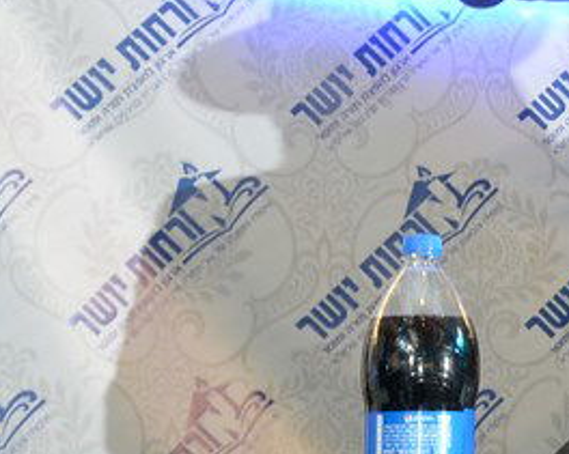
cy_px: 161
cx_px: 1168
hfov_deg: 8.2
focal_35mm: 225
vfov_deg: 6.9
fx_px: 3788
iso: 1250
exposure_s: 1/80
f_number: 5
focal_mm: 55
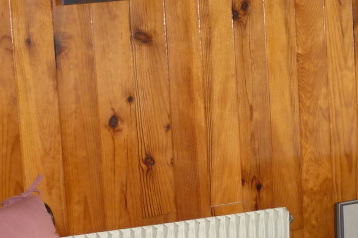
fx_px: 934
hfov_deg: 21.3
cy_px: 153
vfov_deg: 14.5
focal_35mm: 94
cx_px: 305
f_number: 2.8
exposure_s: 1/30
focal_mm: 5.5
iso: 200
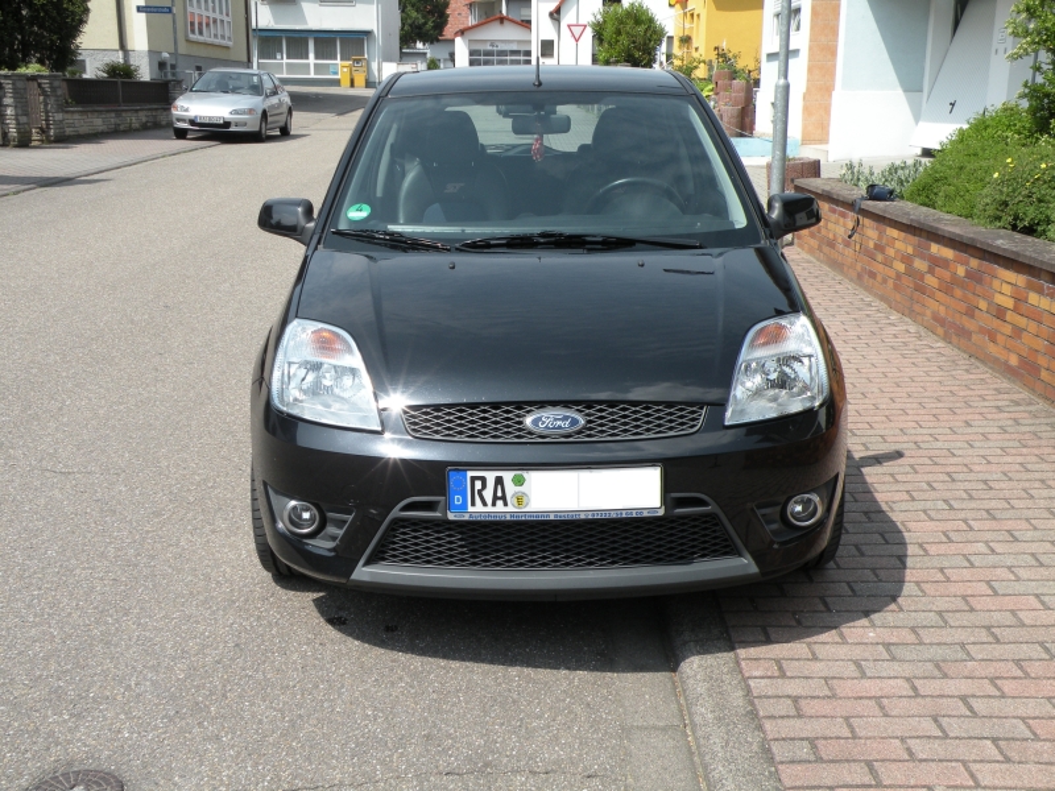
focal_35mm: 42
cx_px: 528
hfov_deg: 44.8
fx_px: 1280
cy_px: 396
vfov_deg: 34.3
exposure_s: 1/250
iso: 64
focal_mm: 7.4
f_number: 5.6
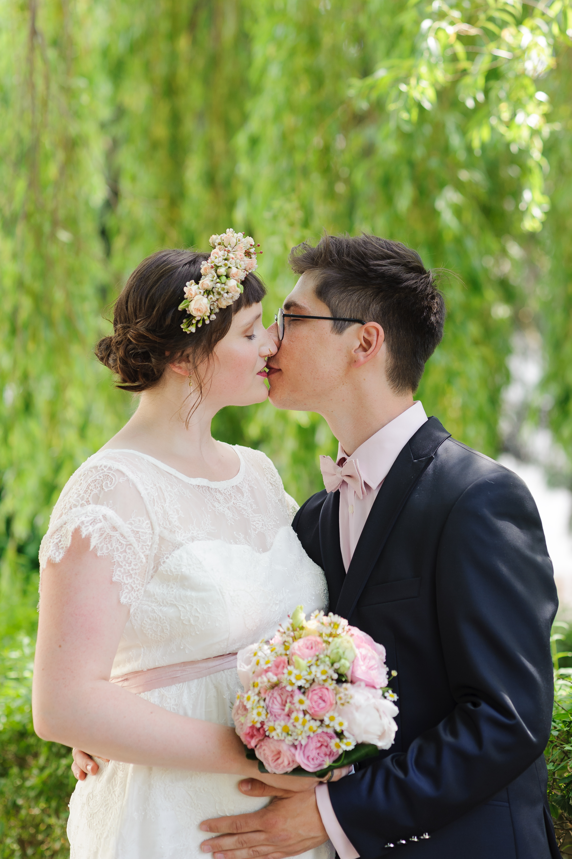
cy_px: 430
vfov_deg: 23.9
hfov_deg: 16.1
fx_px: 2028
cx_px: 286
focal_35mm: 85
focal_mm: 85
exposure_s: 1/400
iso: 400
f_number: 3.5
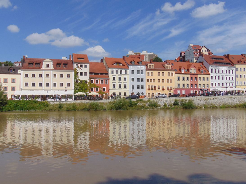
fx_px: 235
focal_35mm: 33
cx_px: 123
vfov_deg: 43.0
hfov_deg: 55.3
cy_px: 92
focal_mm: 5.8
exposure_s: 1/500
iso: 80
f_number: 8.2
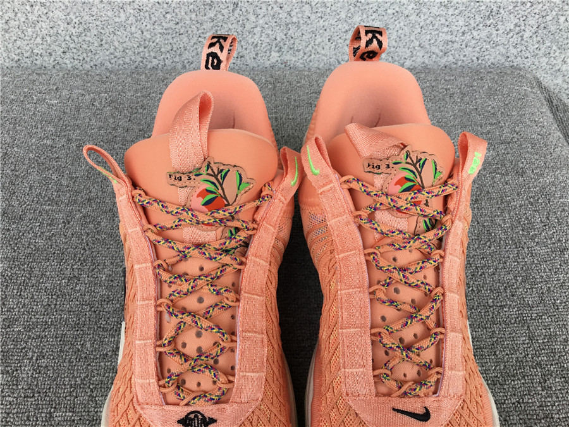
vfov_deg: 45.4
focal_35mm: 31
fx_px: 510
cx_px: 284
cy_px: 214
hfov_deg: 58.4
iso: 25
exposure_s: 1/205
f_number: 2.4
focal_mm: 3.3
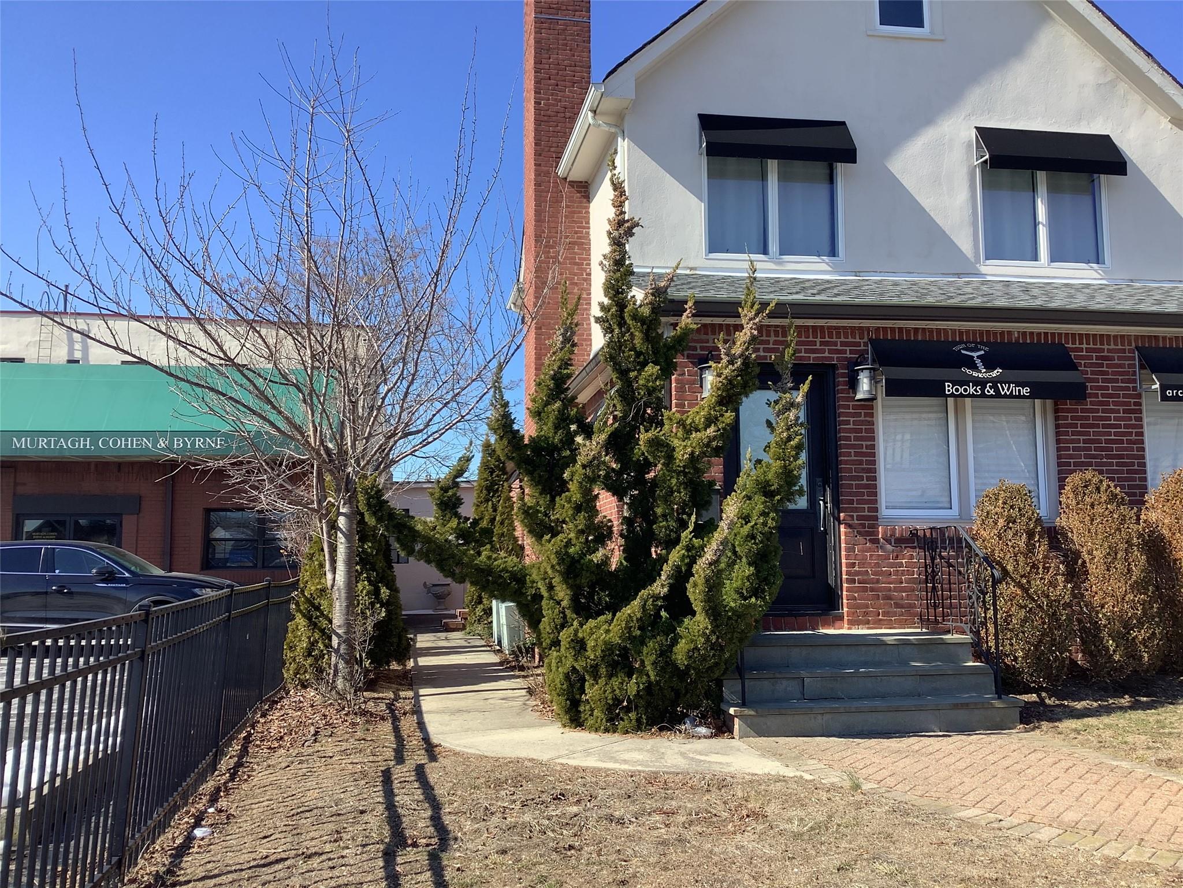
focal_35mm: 31
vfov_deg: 45.4
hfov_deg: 58.4
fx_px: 1059
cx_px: 592
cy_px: 444
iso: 25
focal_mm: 3.3
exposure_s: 1/322
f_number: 2.4
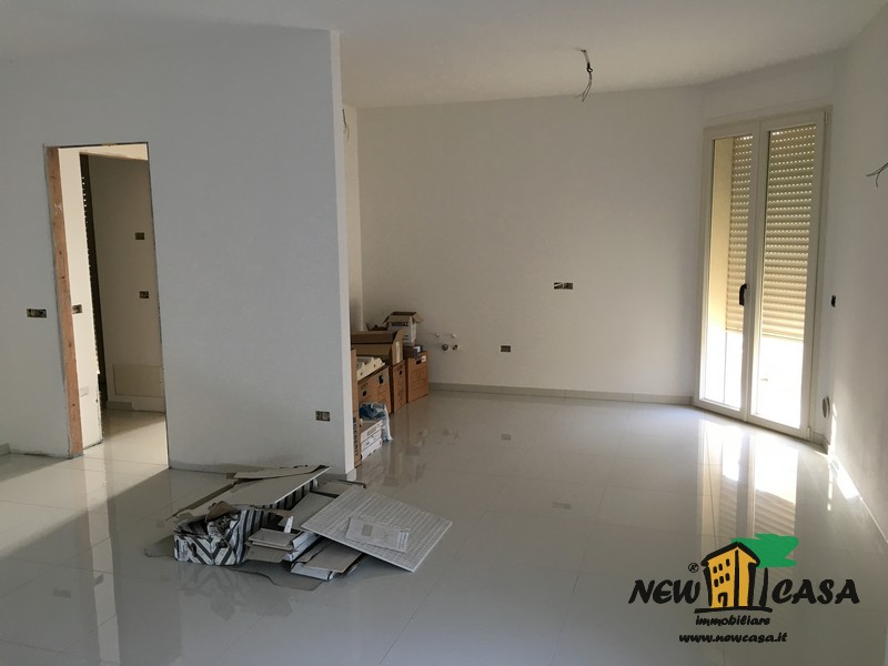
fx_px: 744
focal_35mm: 29
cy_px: 333
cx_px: 444
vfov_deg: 48.2
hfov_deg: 61.7
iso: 50
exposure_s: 1/33
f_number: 2.2
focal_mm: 4.15
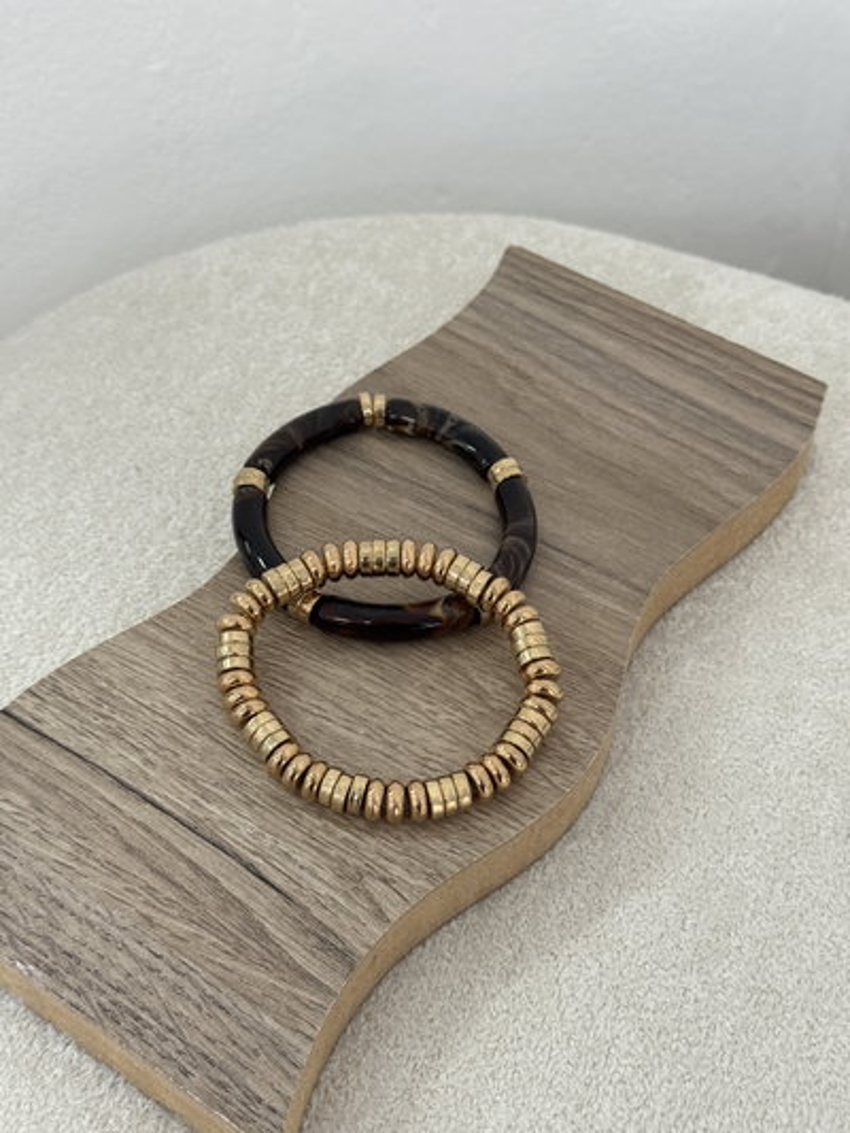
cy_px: 566
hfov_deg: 30.3
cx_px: 425
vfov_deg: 39.6
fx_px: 1571
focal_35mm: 48
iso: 200
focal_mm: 6.76
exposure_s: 1/50
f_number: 1.78
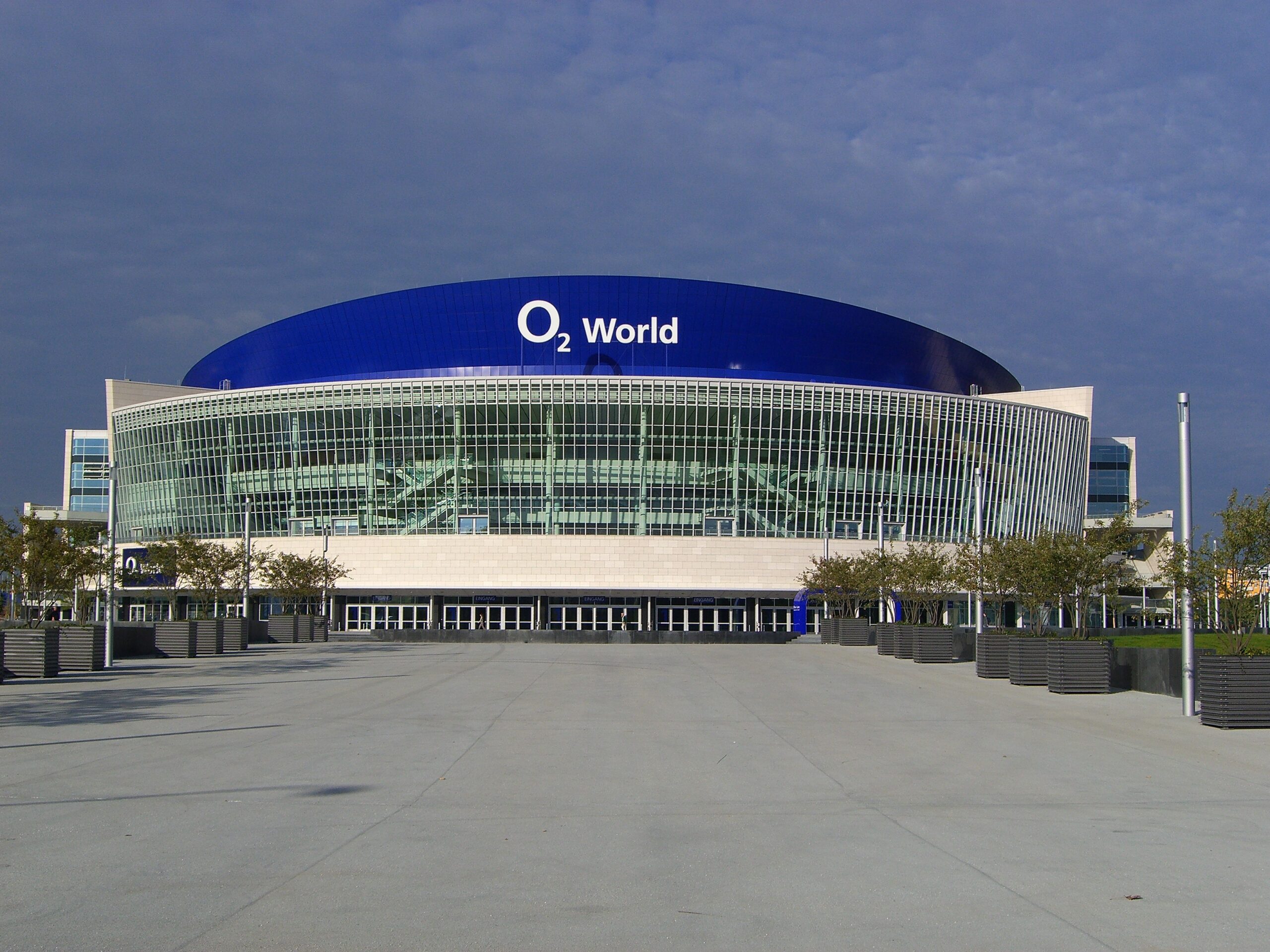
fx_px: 1688
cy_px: 476
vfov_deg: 31.5
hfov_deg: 41.2
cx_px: 635
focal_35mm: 46
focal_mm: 9.5
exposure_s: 1/250
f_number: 8.8
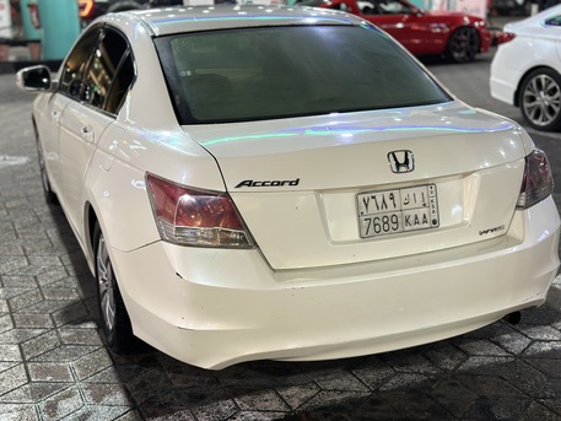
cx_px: 280
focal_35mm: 48
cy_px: 210
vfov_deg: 30.3
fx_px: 778
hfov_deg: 39.6
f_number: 1.78
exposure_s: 1/60
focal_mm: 6.86
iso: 250
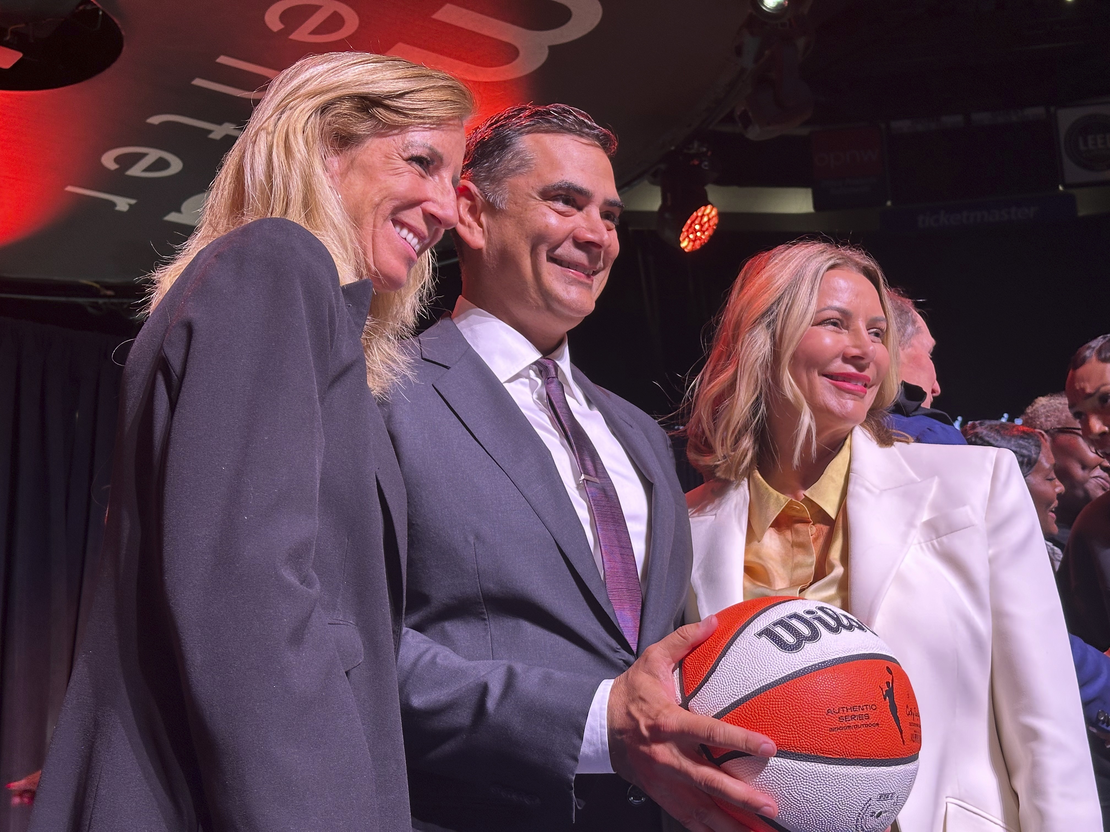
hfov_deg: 39.7
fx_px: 1539
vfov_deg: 30.3
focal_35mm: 48
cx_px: 555
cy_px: 416
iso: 80
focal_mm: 6.86
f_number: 1.78
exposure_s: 1/66
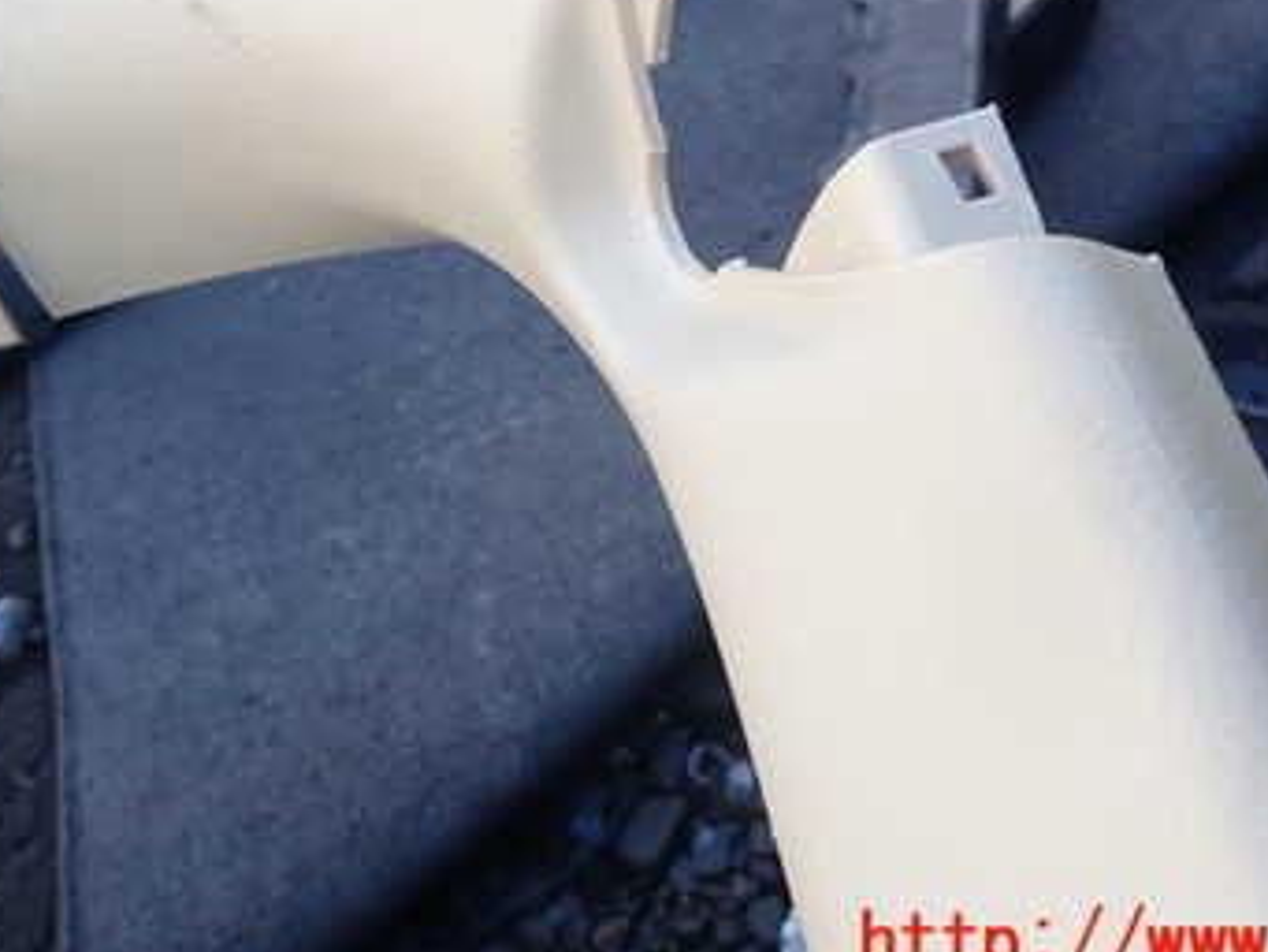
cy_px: 156
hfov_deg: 42.9
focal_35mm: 44
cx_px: 584
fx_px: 1612
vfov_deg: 31.8
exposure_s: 1/160
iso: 100
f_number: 2.8
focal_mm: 4.5
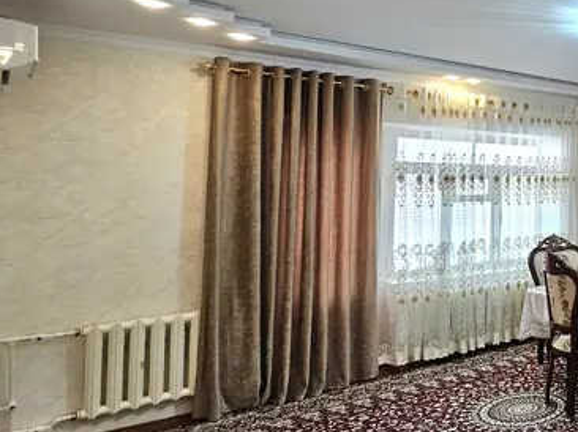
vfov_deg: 43.7
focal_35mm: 32
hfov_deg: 40.7
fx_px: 534
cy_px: 158
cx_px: 685
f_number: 2.2
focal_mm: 2.2
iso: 125
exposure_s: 1/60.2
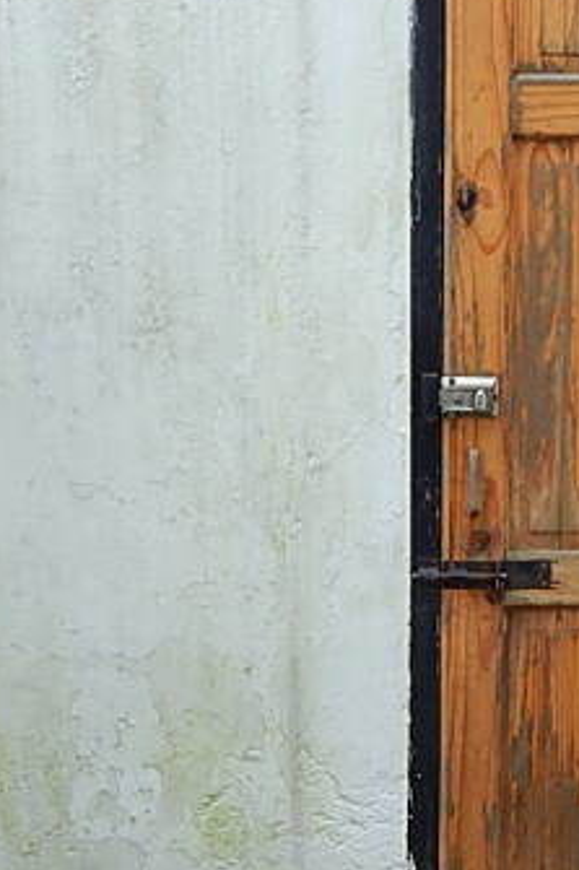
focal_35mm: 70
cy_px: 584
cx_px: 467
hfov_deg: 19.2
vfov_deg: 28.7
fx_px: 1690
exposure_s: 1/160
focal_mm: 4
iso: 125
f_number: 3
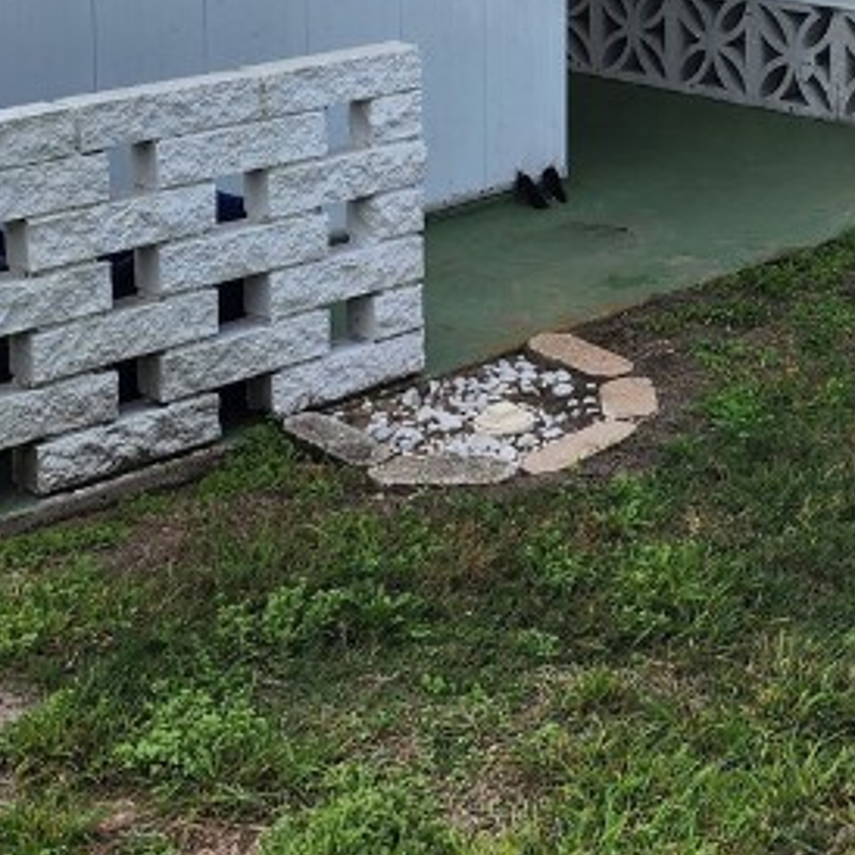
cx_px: 858
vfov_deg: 21.5
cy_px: -97
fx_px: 2124
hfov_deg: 21.9
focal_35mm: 76
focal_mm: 6.4
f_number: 1.8
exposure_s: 1/1550
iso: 12
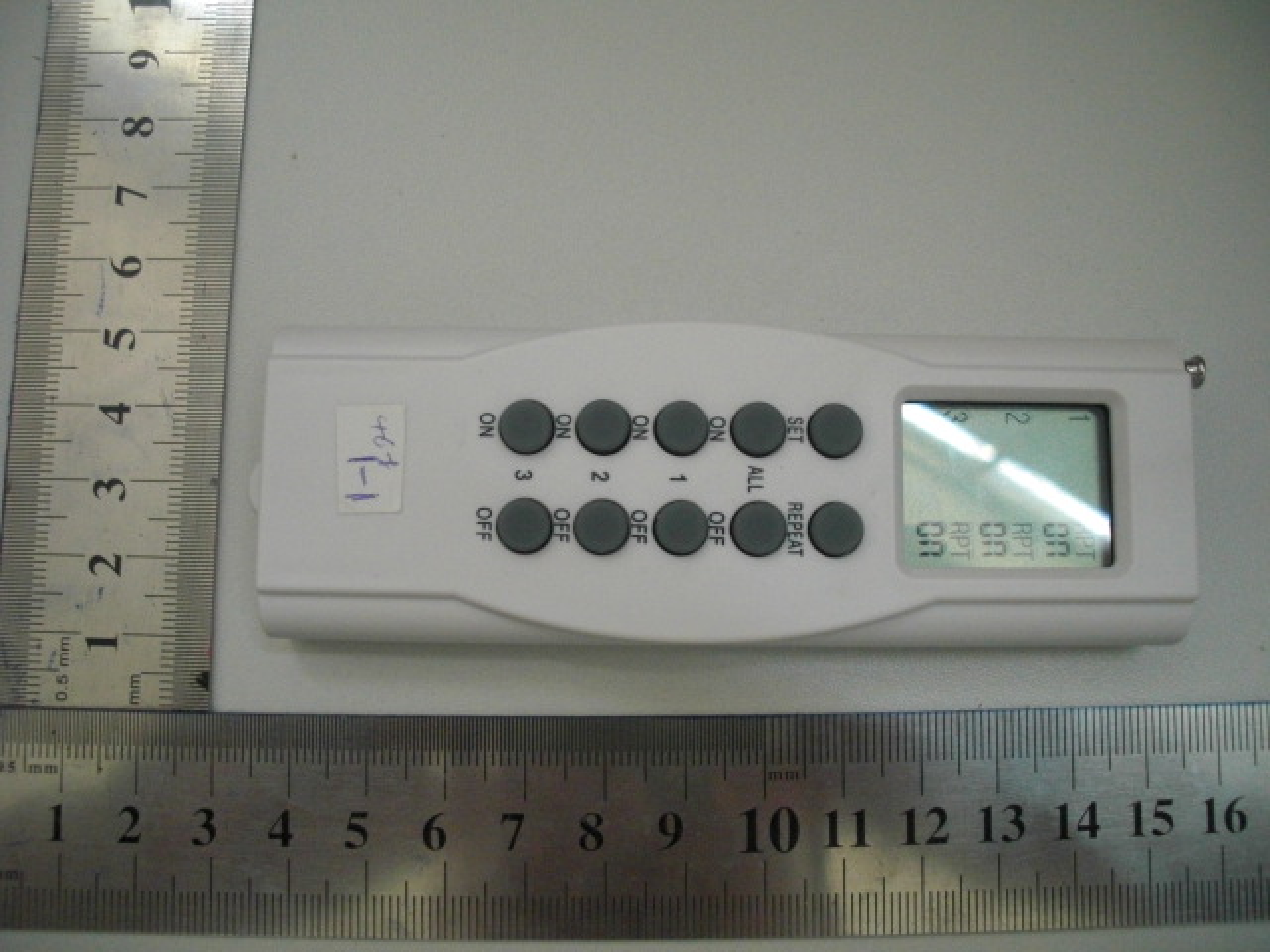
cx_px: 635
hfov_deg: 51.4
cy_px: 476
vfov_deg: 39.7
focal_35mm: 36
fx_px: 1321
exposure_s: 1/80
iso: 400
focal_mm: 6.3
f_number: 2.8
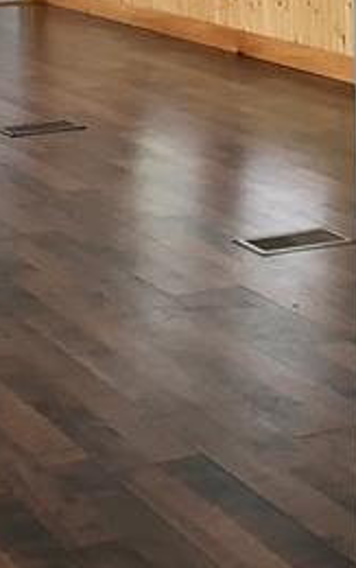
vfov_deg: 20.0
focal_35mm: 97
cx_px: -162
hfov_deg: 12.9
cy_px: -131
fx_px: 1502
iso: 80
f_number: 2.4
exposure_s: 1/60
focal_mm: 3.3
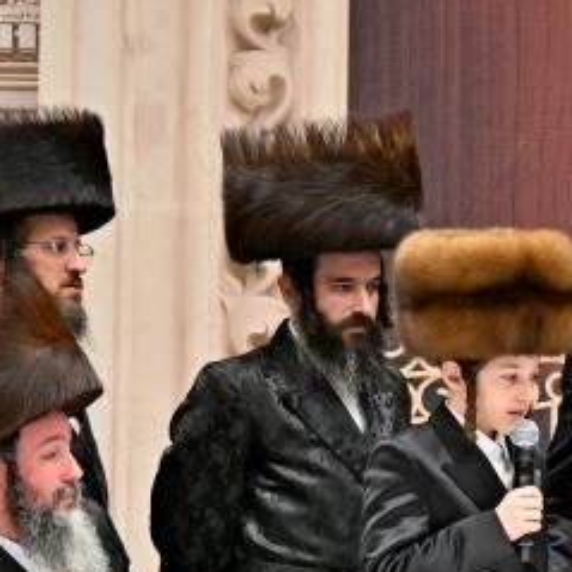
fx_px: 9179
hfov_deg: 3.6
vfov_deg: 3.6
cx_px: 878
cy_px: 347
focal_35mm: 491
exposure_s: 1/250
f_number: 2.8
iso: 250
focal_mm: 90
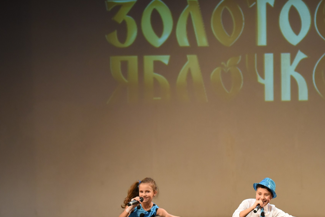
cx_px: 191
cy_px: 190
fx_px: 1996
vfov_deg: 6.2
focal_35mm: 221
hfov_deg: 9.3
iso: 2500
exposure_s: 1/400
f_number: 2.8
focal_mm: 125
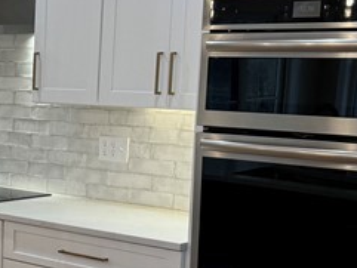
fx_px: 1052
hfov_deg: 16.9
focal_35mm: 102
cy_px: 230
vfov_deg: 14.4
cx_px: -222
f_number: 1.78
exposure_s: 1/120
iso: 80
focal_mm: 6.86
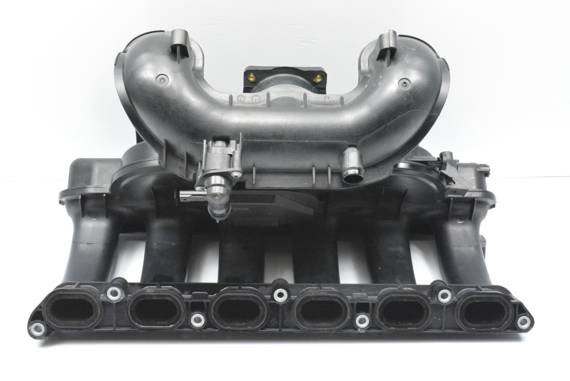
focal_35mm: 51
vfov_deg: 26.5
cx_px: 285
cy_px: 190
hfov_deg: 38.9
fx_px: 808
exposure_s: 1/250
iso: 6400
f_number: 11
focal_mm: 34
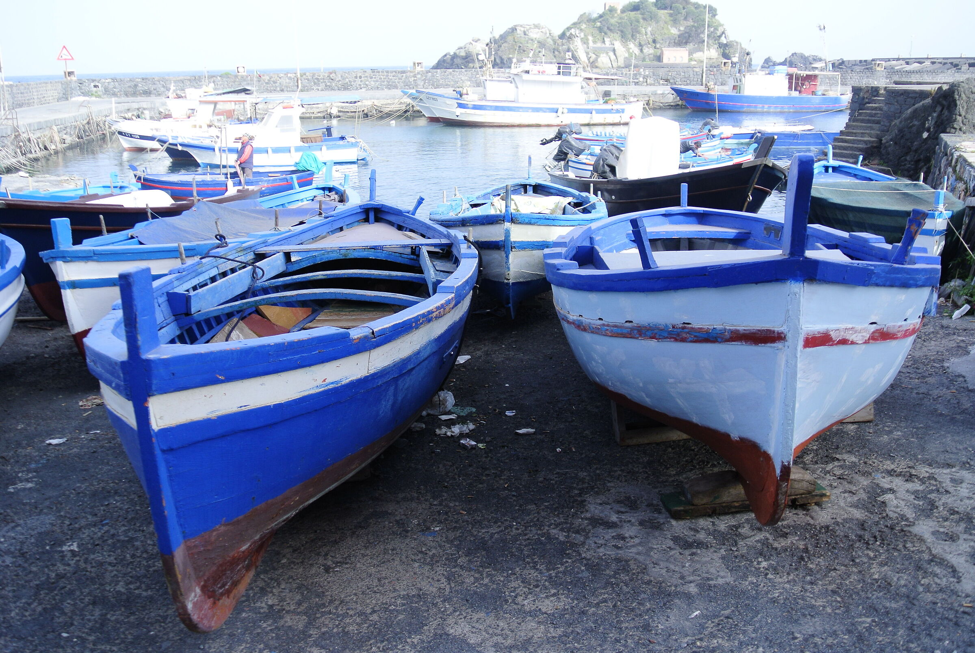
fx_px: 841
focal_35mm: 31
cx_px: 488
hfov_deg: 60.2
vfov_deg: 42.4
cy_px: 326
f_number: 3.8
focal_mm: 11.8
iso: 100
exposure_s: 1/320
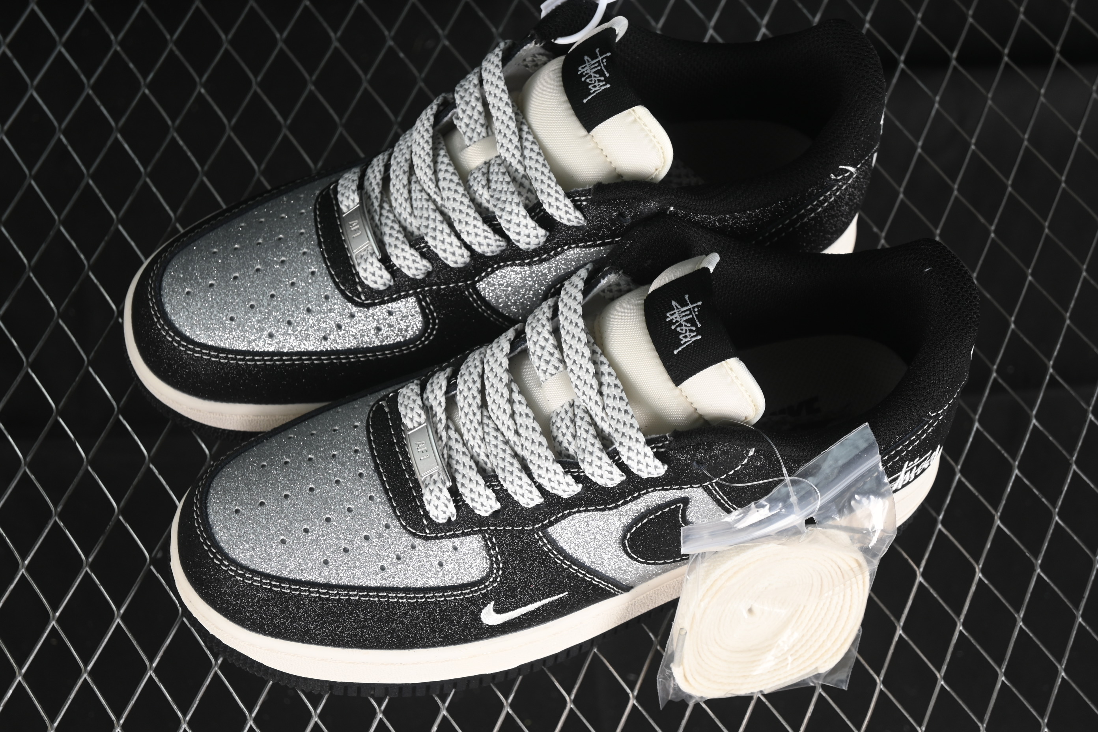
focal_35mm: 75
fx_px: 2287
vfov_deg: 18.2
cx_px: 549
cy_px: 366
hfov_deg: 27.0
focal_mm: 50
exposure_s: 1/50
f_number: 6.3
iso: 160
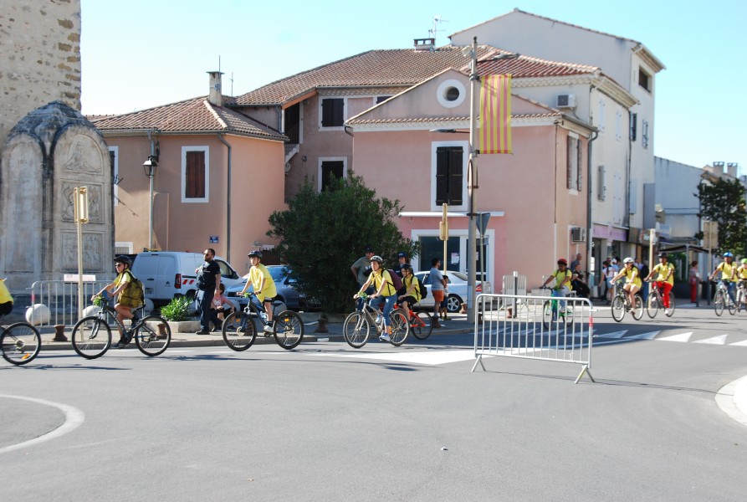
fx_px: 1248
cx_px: 374
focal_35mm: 60
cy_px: 251
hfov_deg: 33.3
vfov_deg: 22.7
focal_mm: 40
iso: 400
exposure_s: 1/320
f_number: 9
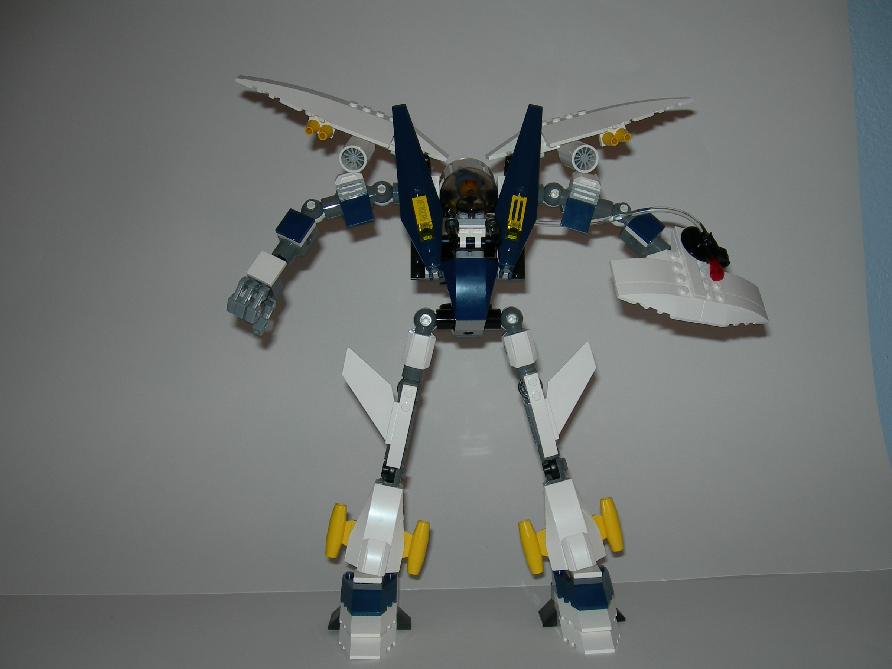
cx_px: 432
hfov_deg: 45.8
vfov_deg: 35.1
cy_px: 356
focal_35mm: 41
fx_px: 1057
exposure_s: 1/60.1
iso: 50
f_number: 2.8
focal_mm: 7.8
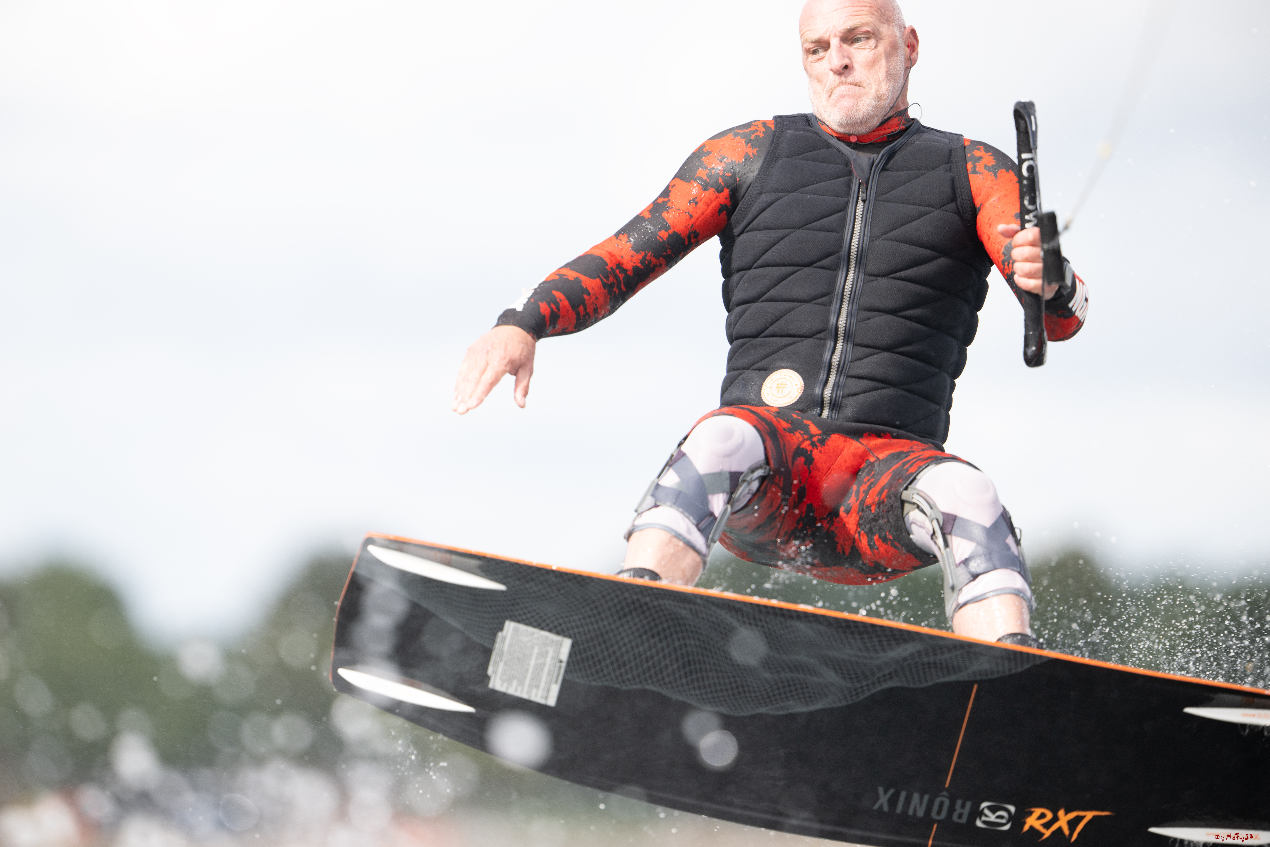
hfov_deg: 5.2
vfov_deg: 3.4
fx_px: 14110
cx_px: 635
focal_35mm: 400
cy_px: 424
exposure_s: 1/1600
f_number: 4
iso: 320
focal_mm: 400
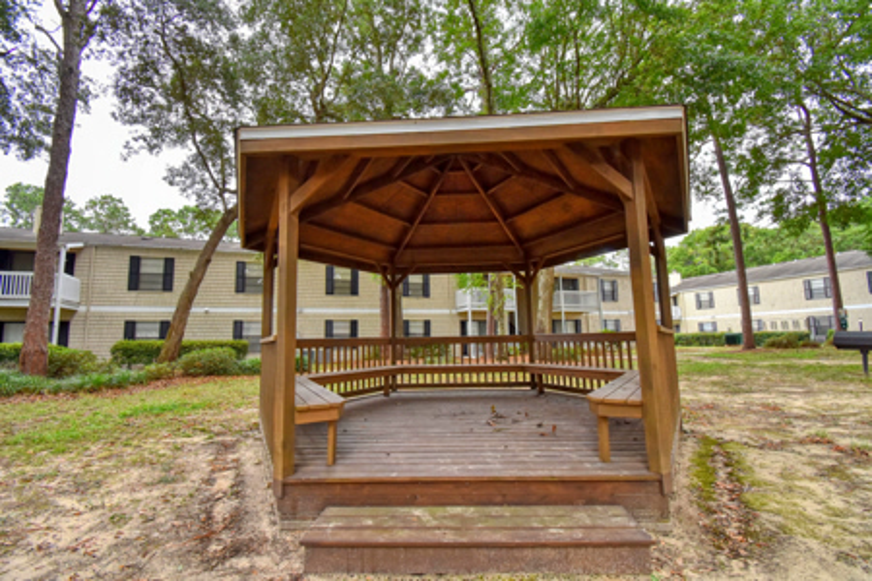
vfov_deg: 77.3
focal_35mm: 15
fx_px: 363
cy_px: 290
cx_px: 436
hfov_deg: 100.4
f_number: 8
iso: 800
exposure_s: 1/500
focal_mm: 10
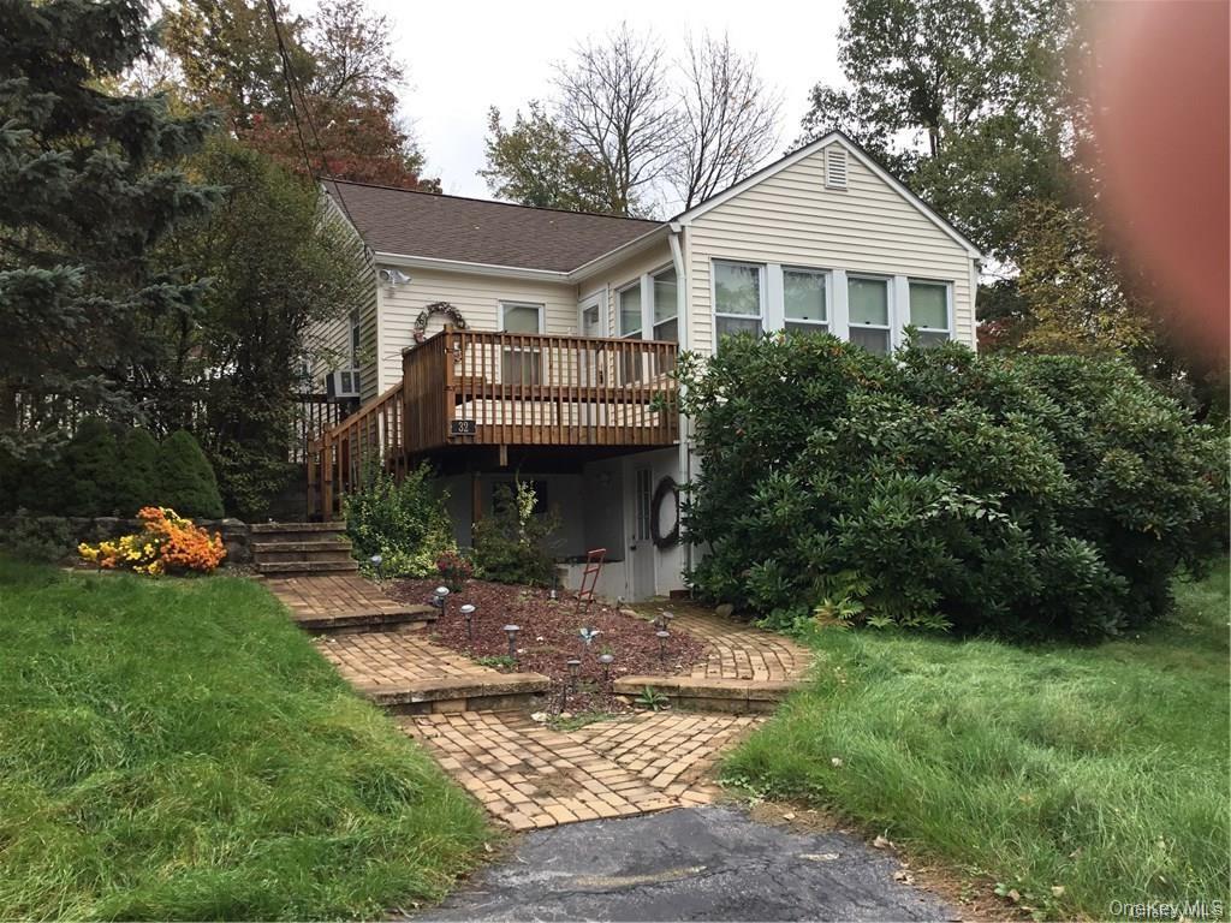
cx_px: 616
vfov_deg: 45.4
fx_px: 1102
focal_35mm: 31
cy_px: 462
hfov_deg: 58.4
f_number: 2.4
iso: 25
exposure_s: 1/331
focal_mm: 3.3
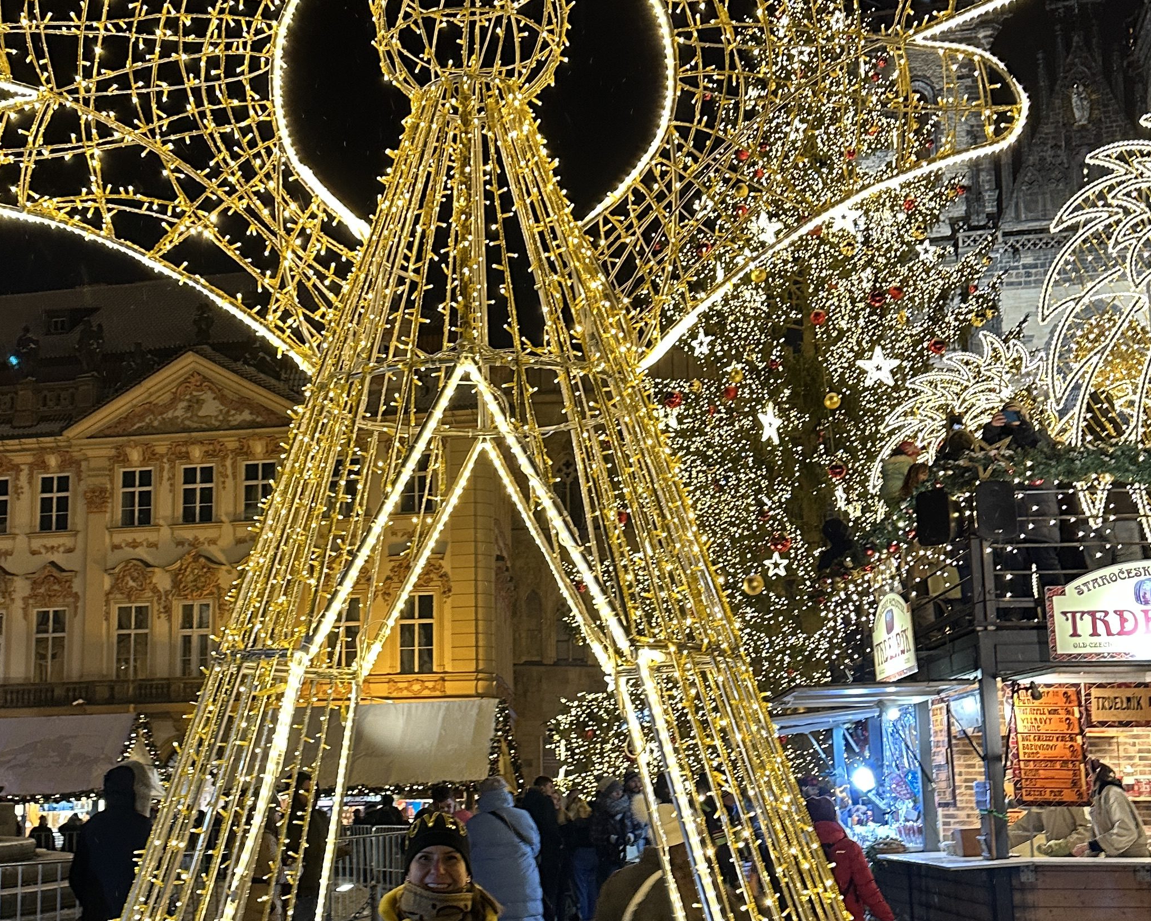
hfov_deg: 40.1
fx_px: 1567
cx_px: 459
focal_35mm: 46
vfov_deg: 32.6
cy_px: 583
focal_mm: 6.86
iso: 320
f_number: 1.78
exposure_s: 1/50
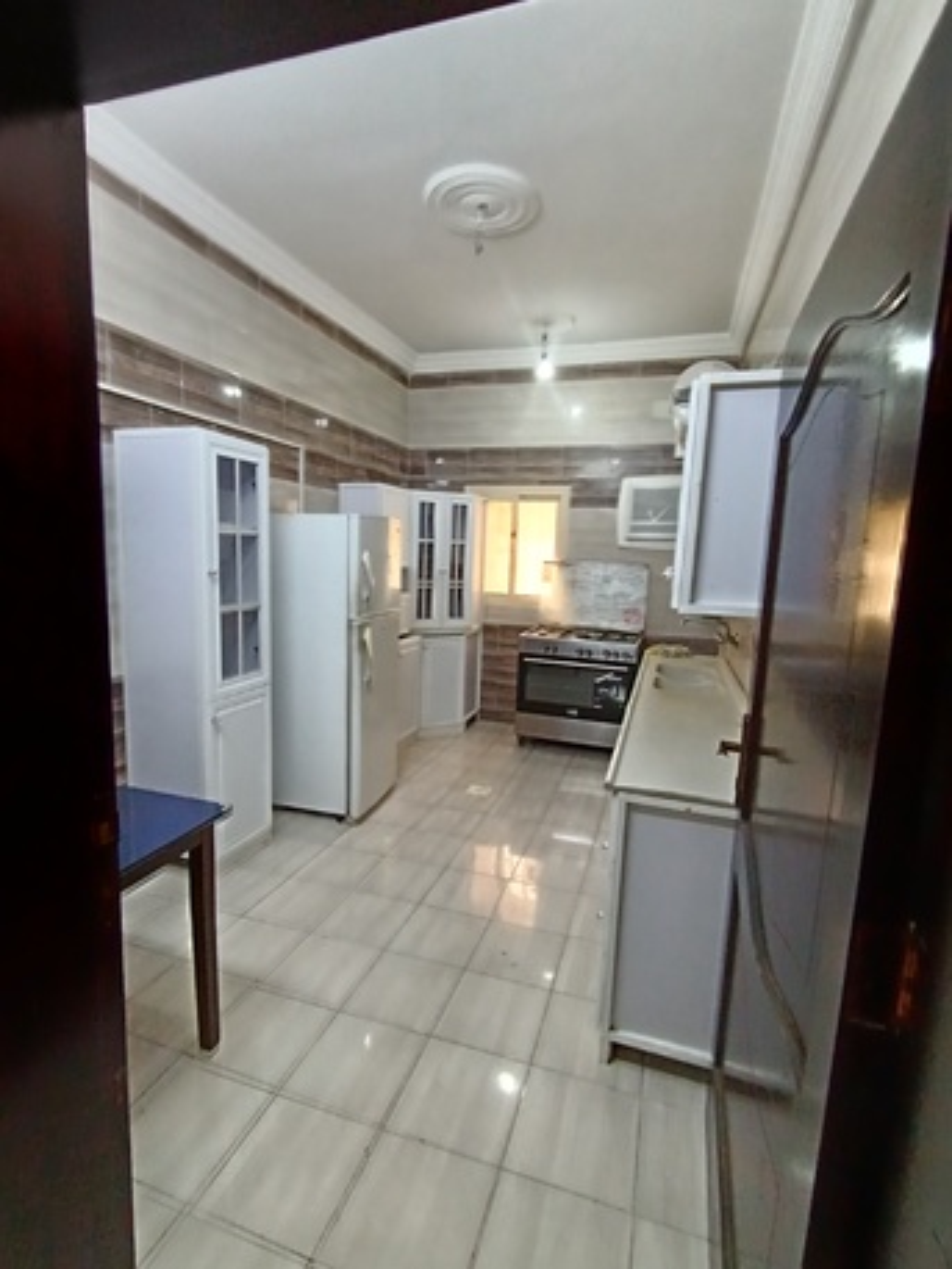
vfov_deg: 91.0
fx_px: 623
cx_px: 476
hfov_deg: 74.8
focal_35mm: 17
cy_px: 634
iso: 706
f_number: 2.2
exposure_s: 1/60
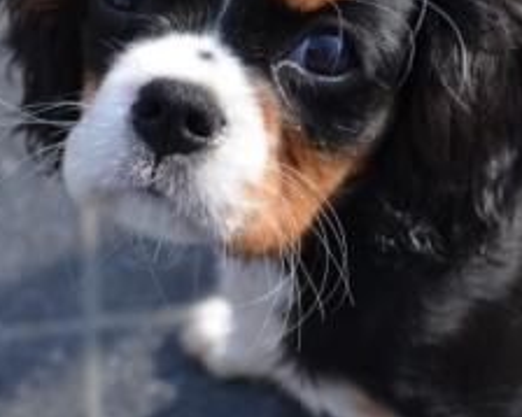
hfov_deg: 21.2
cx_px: 207
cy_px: 171
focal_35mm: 90
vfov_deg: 17.1
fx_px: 1390
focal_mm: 32
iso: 400
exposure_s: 1/1250
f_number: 5
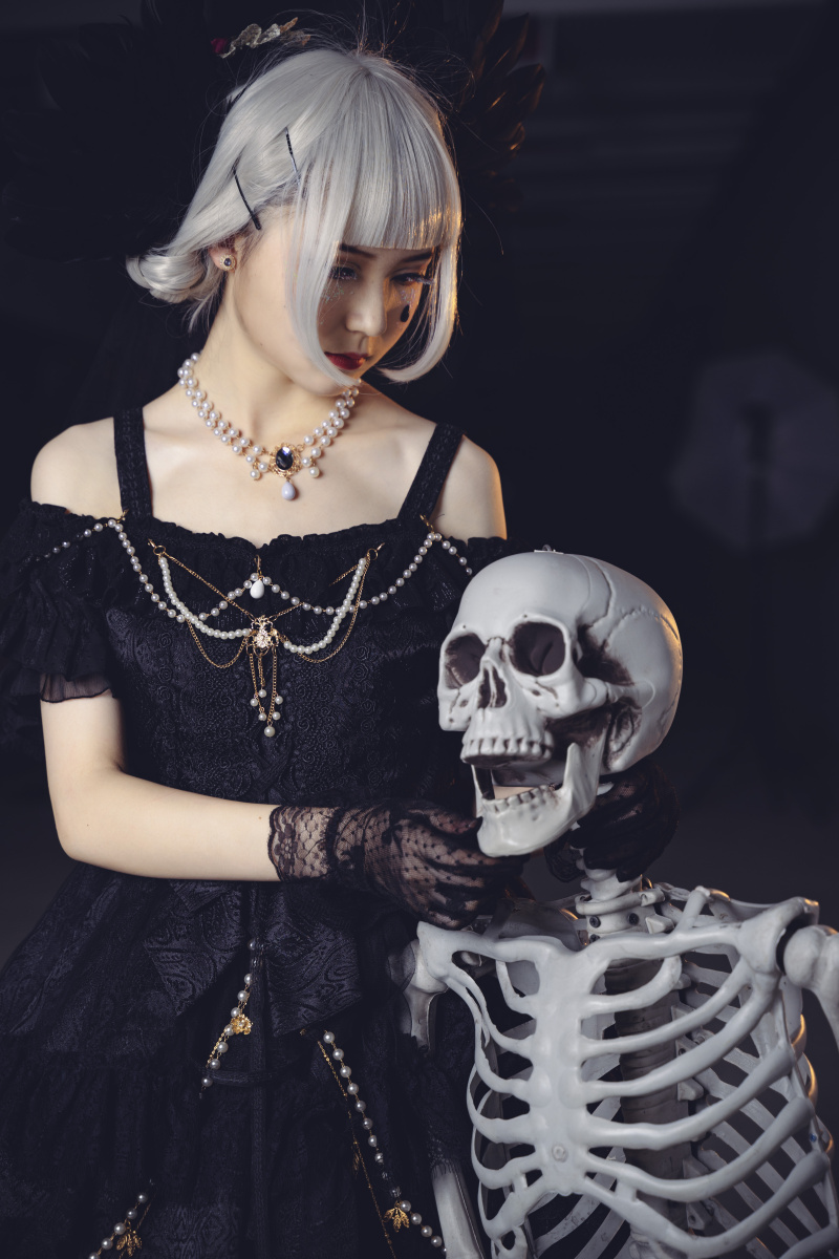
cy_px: 630
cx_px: 420
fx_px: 2272
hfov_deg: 20.9
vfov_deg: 31.0
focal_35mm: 65
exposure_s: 1/160
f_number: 4
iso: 160
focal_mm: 65
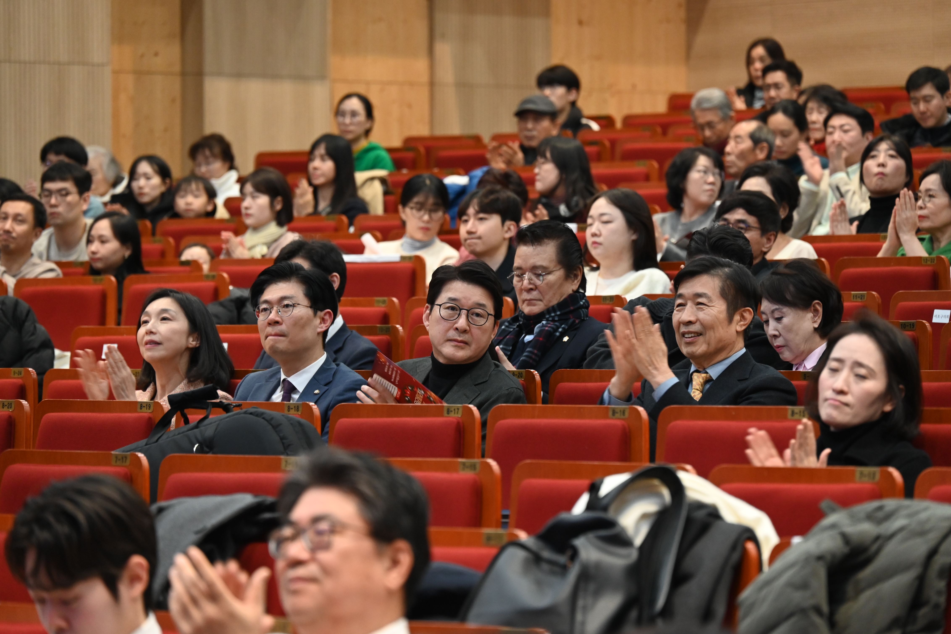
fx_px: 5281
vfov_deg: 6.9
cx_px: 476
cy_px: 317
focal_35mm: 200
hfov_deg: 10.3
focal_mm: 200
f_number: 6.3
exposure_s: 1/60
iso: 3200
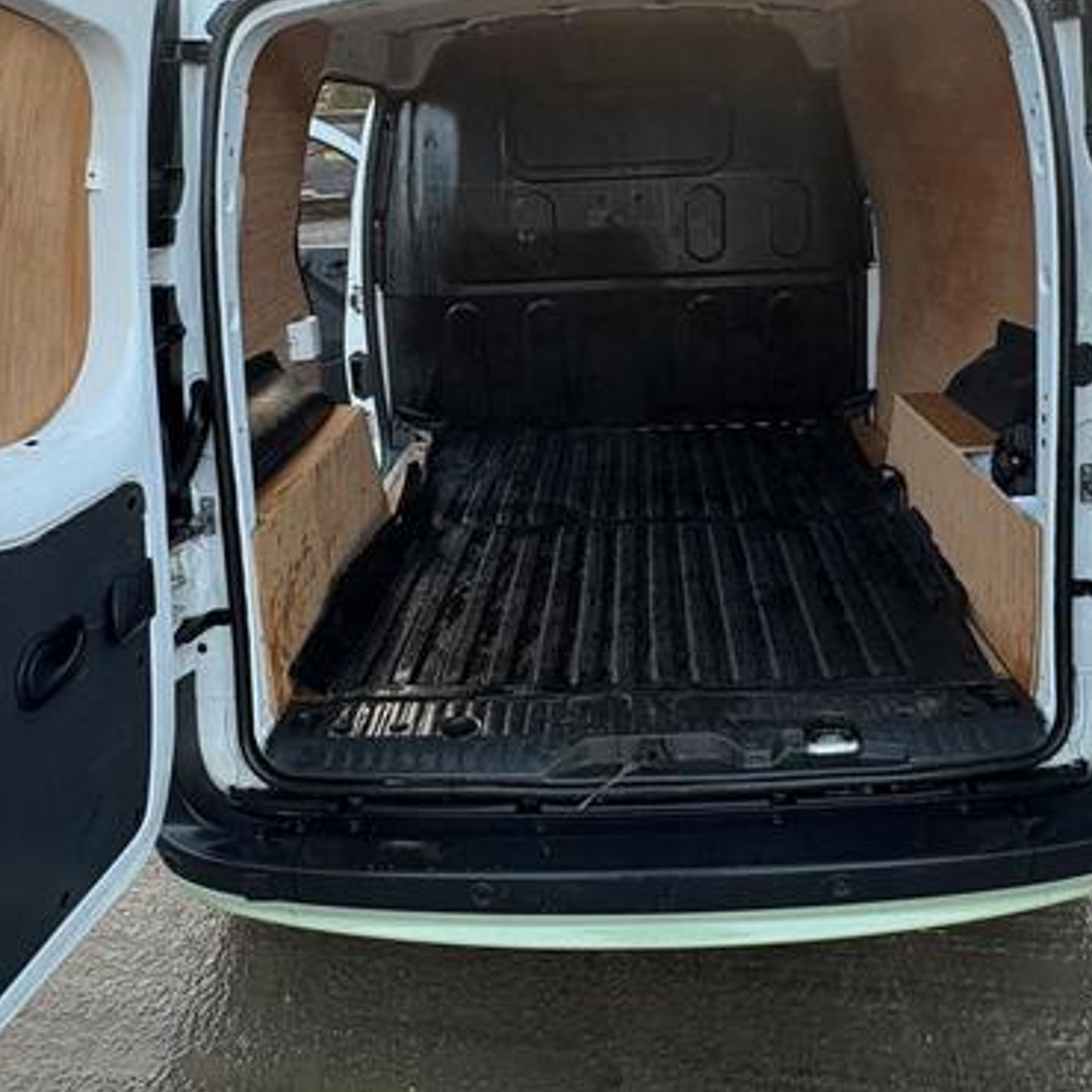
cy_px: 345
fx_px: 1071
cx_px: 584
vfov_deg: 52.8
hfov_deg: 54.0
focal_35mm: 30
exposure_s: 1/99
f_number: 2.2
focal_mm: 2.22
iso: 160
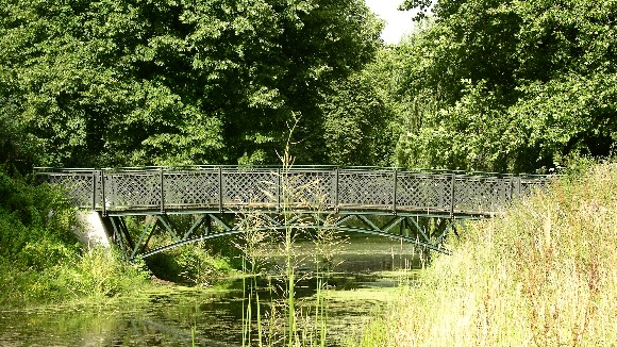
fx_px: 1407
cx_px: 311
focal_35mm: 86
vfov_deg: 14.1
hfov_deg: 24.7
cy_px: 194
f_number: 6.1
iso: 50
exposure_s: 1/85.1
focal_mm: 19.9
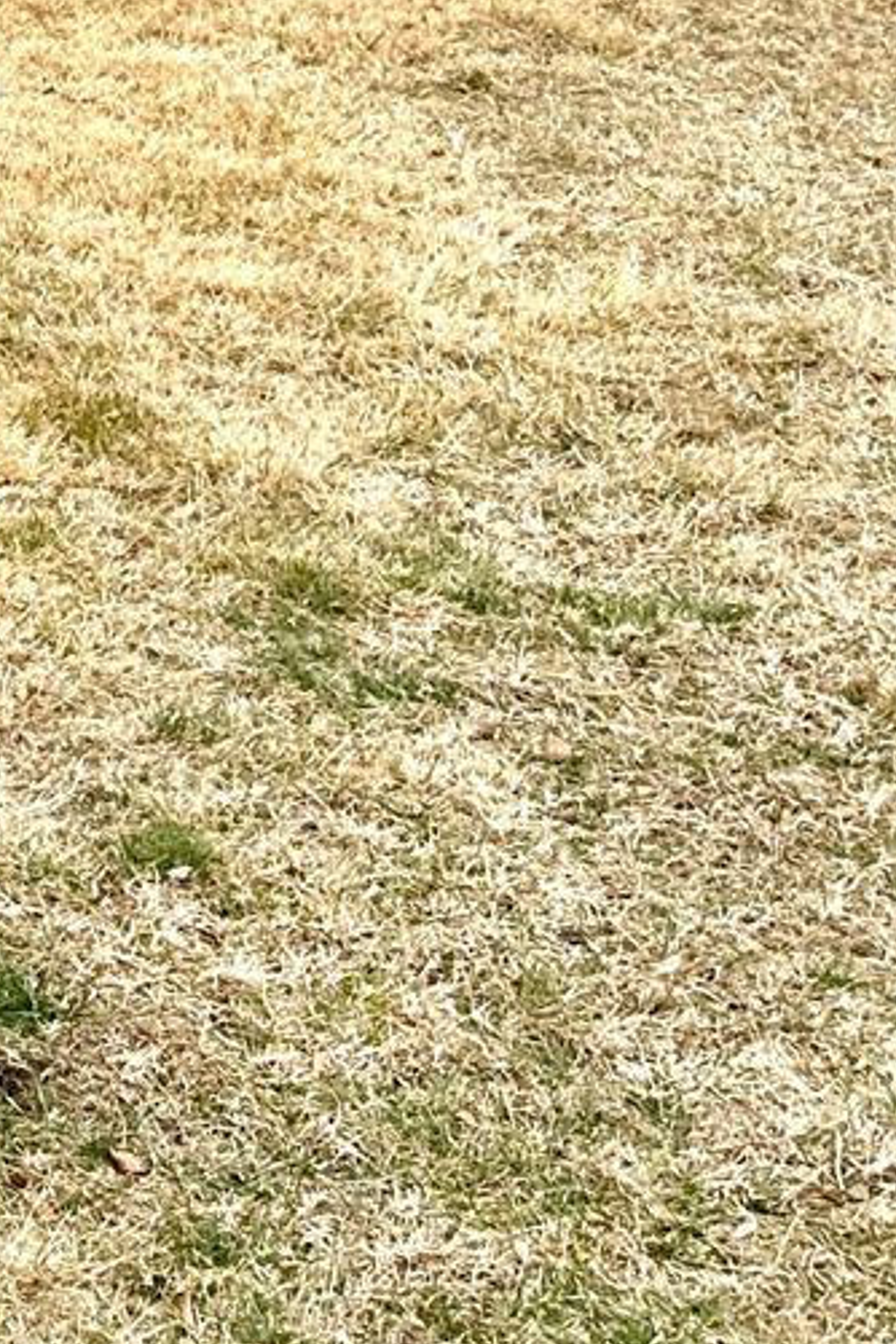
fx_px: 3808
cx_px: -1068
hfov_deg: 11.6
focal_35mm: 102
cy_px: -142
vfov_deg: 19.2
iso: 64
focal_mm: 6.86
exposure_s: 1/121
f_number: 1.78
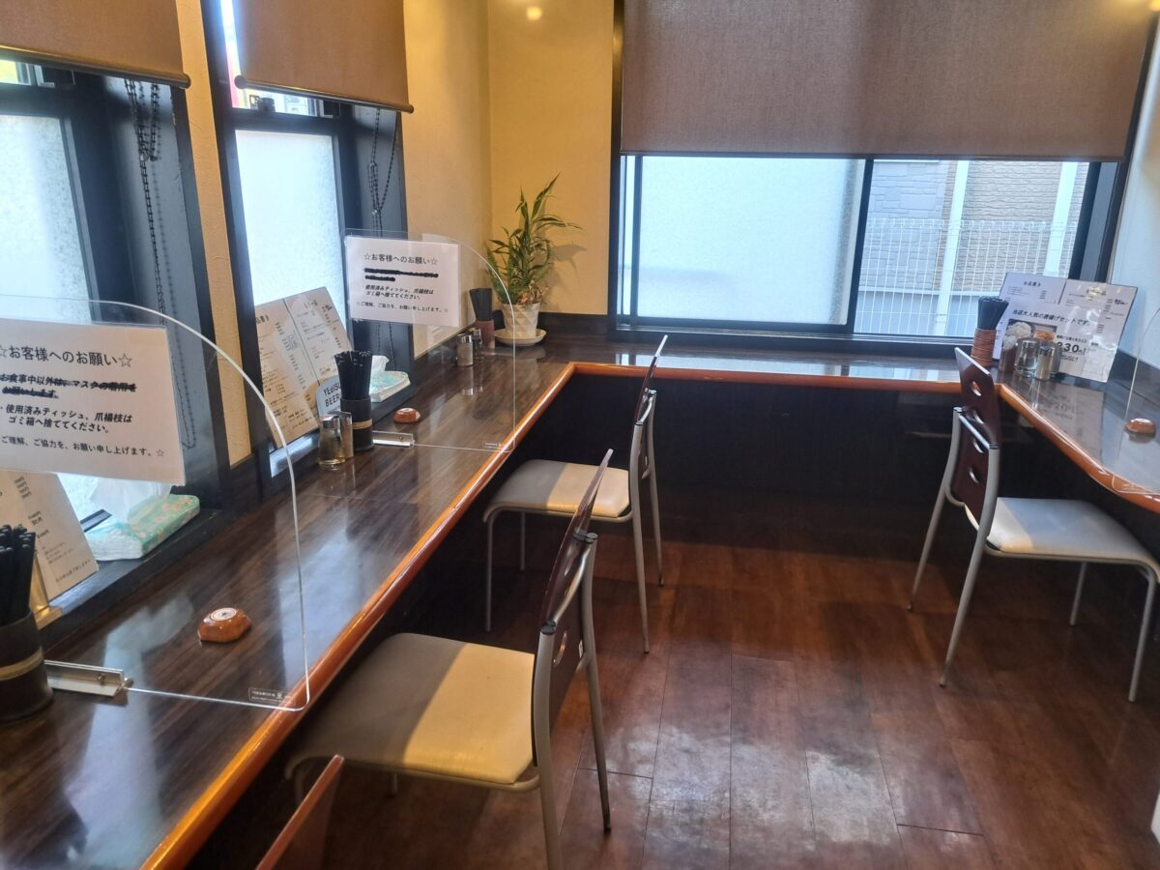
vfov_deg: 56.8
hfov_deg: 71.6
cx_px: 580
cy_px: 435
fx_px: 804
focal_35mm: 24
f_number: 1.8
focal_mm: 5.23
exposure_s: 1/50
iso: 125
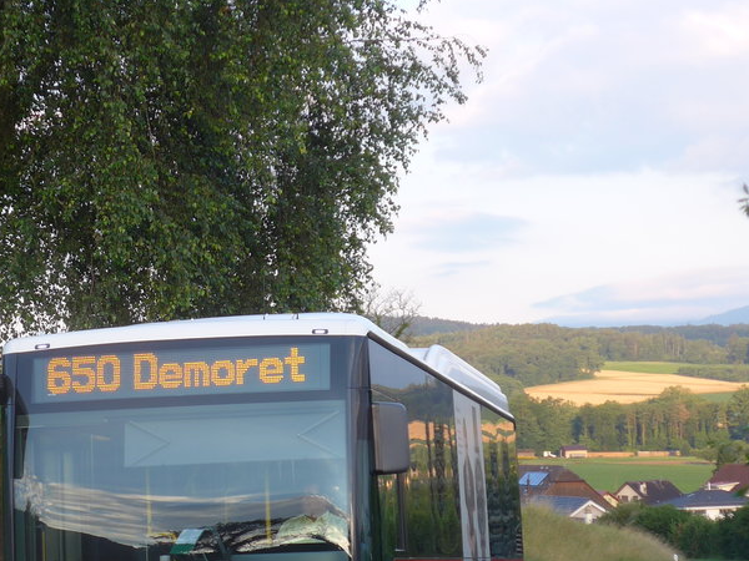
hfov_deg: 15.8
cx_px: 150
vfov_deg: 11.9
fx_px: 2683
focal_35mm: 124
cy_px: 376
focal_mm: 12.7
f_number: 3.7
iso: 80
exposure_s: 1/160
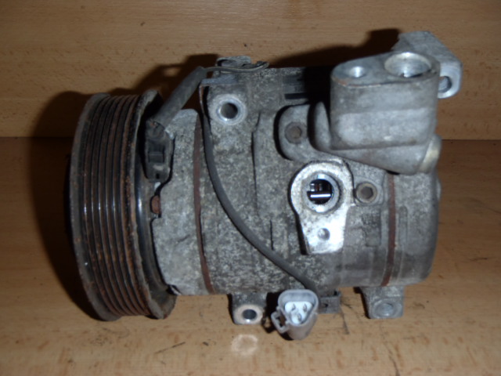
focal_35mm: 38
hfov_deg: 49.0
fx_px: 550
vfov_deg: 37.7
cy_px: 188
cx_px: 250
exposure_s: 1/40
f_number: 4.6
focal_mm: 6.83
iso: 100
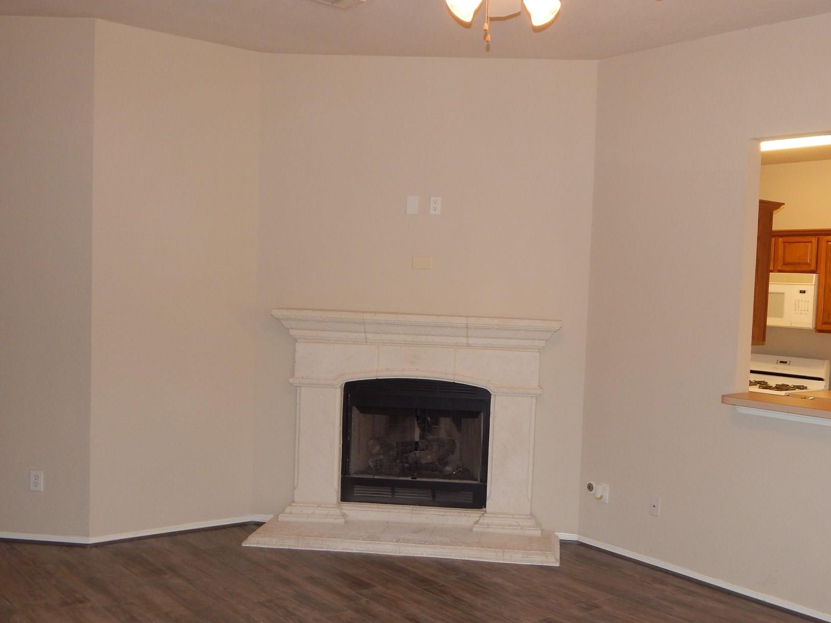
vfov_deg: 37.7
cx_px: 482
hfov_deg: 48.8
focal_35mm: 38
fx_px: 912
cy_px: 347
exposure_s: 1/30
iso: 200
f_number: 3.2
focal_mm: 5.6
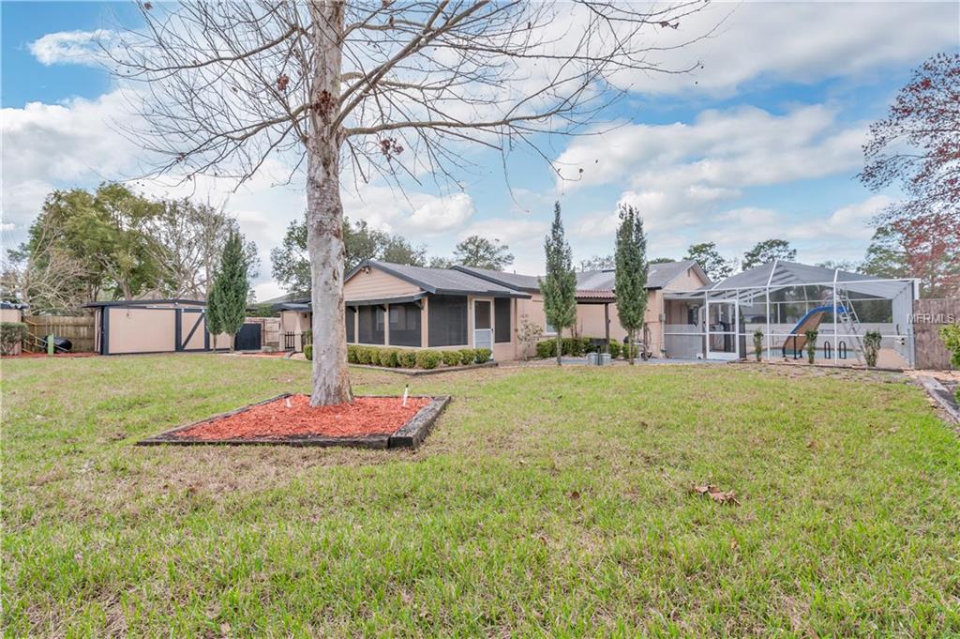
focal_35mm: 15
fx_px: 400
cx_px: 480
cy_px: 320
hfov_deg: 100.4
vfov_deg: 77.2
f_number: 8
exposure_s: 1/160
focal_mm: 15
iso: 320
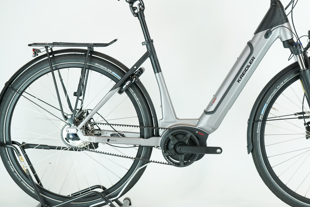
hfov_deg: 21.2
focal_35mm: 96
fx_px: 827
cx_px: 201
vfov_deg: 14.2
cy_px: 78
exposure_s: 1/200
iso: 1600
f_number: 5.6
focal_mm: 67
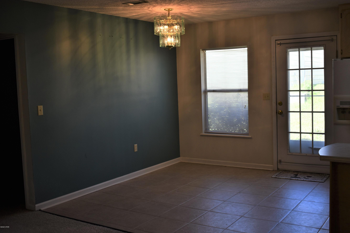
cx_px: 179
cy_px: 115
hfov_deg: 48.5
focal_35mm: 40
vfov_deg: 33.4
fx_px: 389
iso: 100
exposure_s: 1/100
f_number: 4
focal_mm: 26
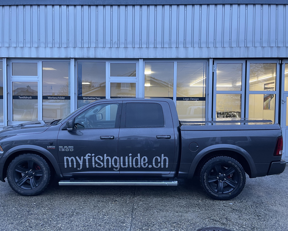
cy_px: 113
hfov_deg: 62.2
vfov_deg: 51.5
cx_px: 137
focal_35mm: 28
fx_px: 239
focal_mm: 5.1
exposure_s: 1/63
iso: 125
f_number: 1.6
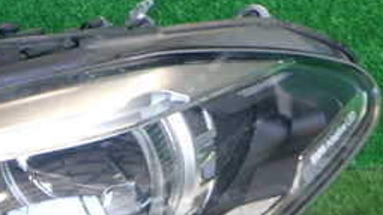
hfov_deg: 25.3
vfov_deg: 15.6
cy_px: 161
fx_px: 781
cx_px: -50
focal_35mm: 77
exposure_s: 1/80
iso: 200
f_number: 2.3
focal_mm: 5.4
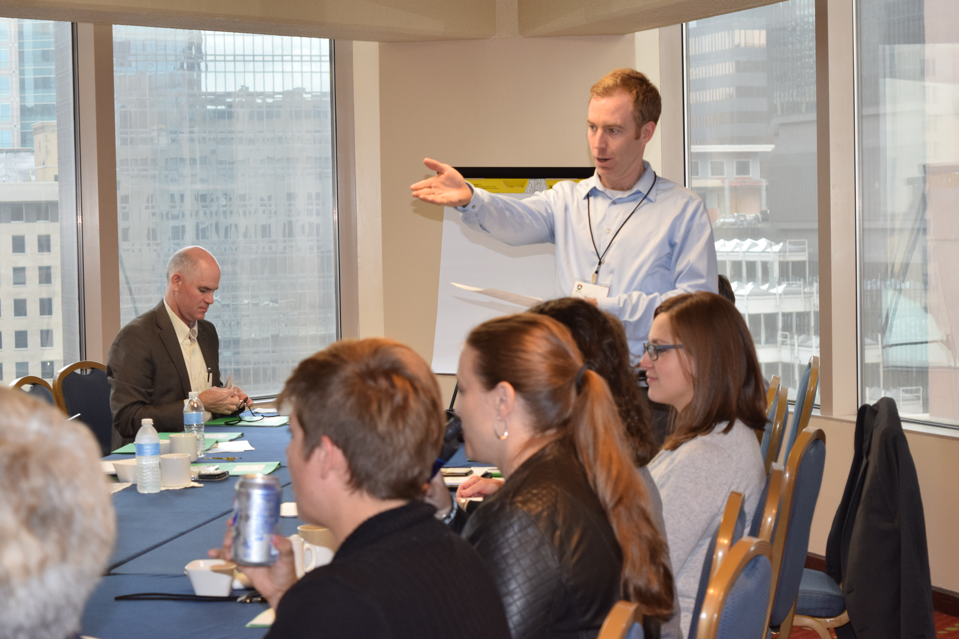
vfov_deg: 16.6
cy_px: 320
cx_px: 480
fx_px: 2198
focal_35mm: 82
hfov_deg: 24.6
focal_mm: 55
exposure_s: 1/60
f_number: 5.6
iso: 800
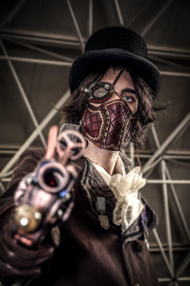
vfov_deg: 28.1
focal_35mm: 72
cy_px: 143
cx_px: 95
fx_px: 571
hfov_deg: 18.9
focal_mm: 48
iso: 500
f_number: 5
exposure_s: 1/60
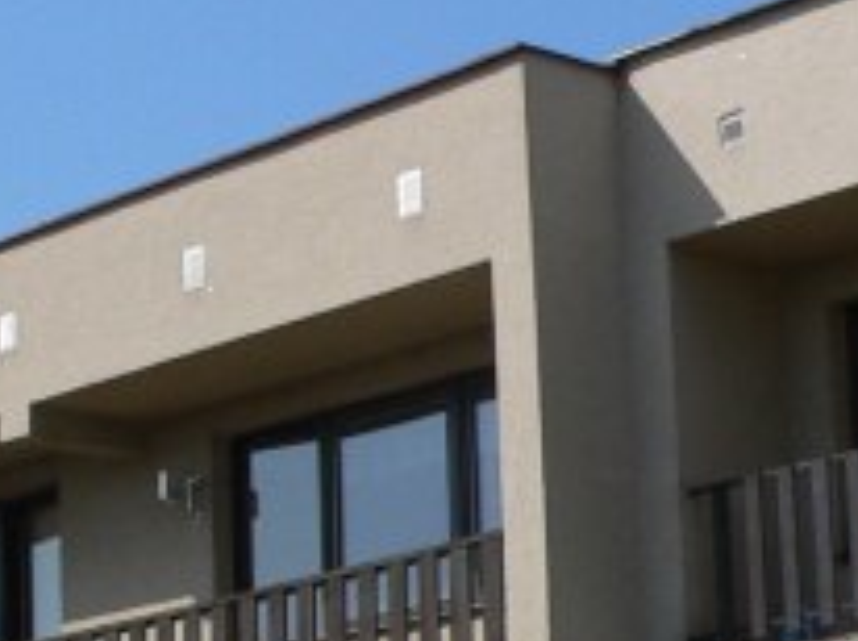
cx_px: -287
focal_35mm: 140
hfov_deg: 13.5
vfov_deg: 10.4
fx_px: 3466
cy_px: 816
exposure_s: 1/500
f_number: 5.2
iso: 80
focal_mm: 6
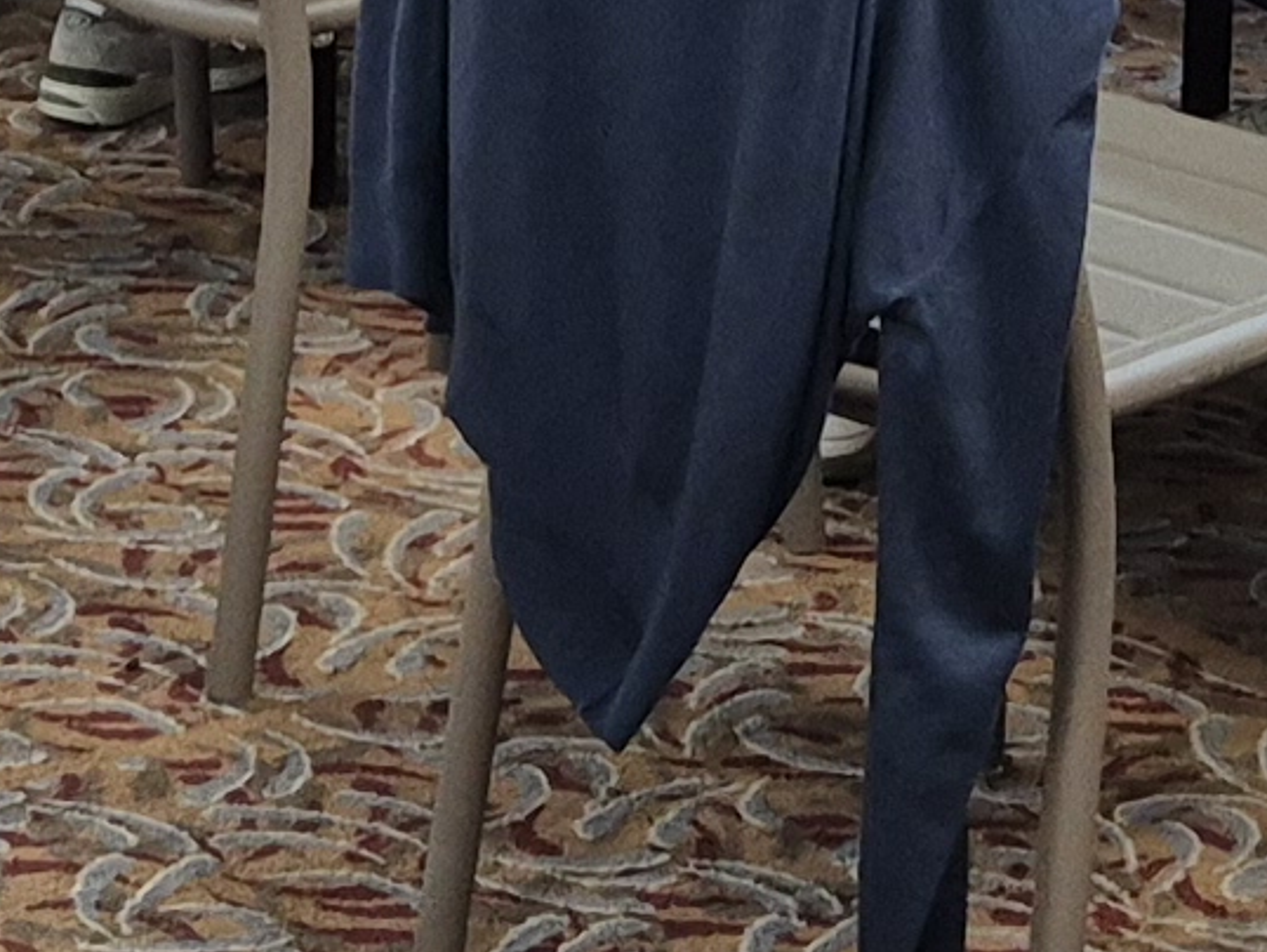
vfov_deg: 8.3
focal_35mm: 171
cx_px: 869
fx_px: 6262
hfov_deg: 11.5
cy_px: -860
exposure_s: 1/120
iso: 200
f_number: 1.8
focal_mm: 5.4
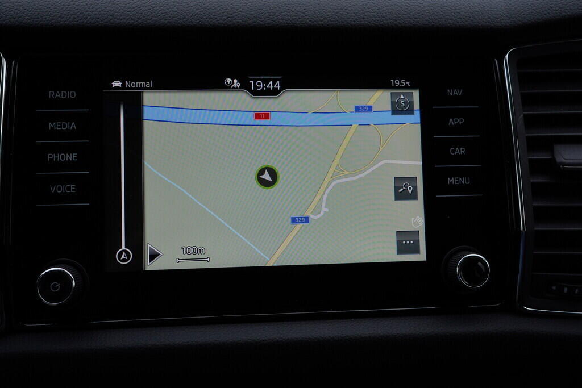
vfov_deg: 36.9
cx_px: 291
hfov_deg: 53.1
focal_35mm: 36
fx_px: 582
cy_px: 194
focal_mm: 24
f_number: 4.5
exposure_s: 1/100
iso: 125
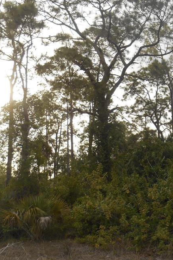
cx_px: 179
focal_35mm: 43
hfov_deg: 28.9
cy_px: 139
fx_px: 310
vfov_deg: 45.4
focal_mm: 4.7
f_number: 3.4
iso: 80
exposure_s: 1/160
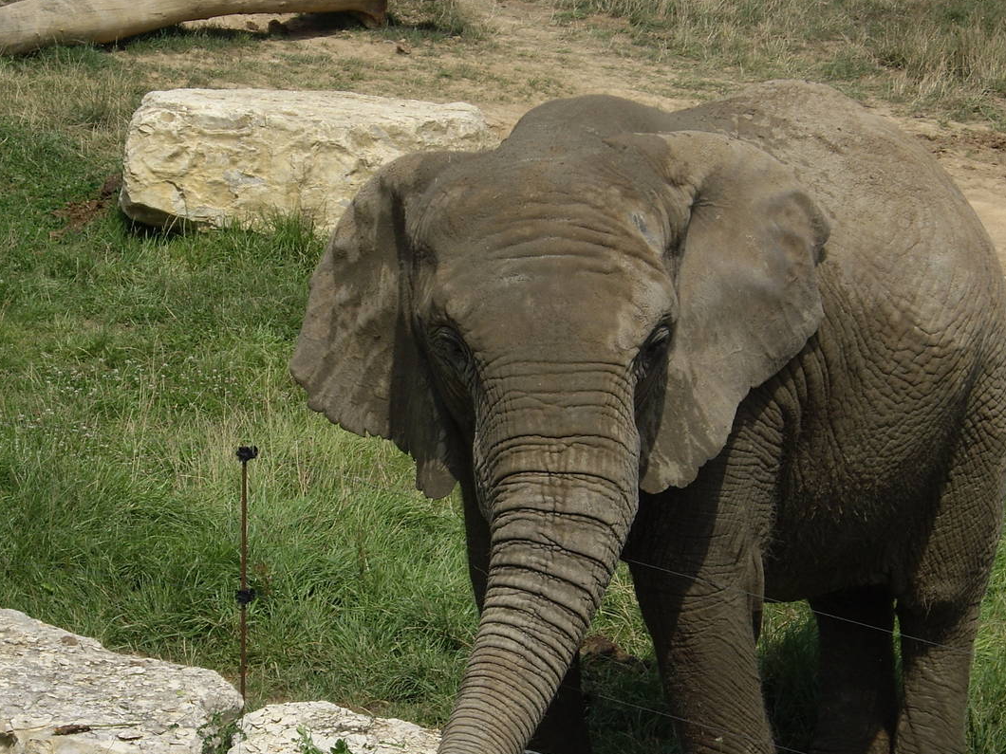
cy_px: 487
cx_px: 511
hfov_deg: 11.5
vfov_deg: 8.6
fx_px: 4999
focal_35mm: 172
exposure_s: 1/500
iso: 50
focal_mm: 23.7
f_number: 5.4
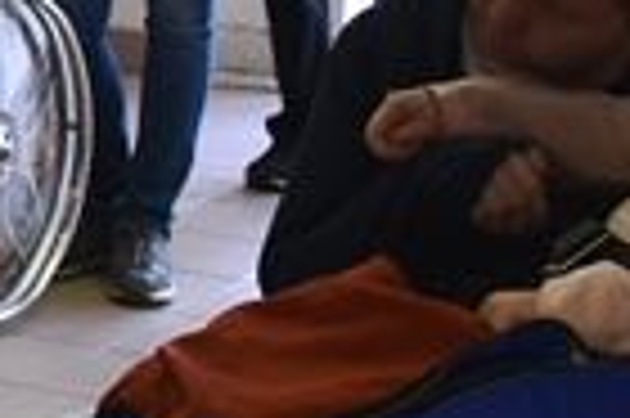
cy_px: -137
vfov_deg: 6.9
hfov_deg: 8.4
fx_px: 3461
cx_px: -1377
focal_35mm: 198
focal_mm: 18
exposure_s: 1/30
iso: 180
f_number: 3.5
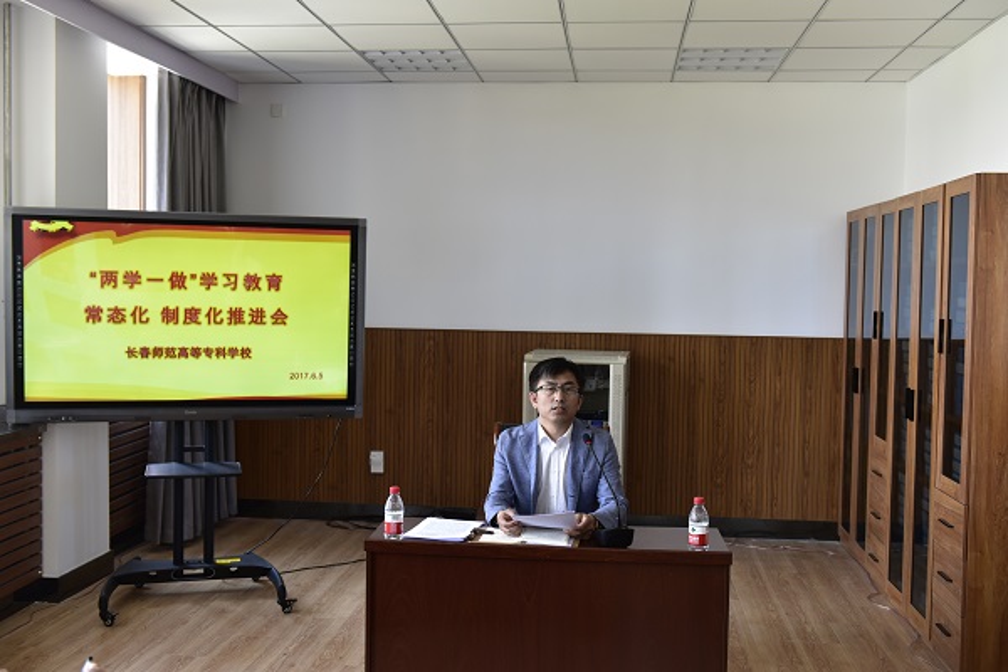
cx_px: 504
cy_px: 336
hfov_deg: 50.7
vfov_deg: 35.1
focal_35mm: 38
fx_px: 1064
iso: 640
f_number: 4.5
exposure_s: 1/80
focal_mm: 38
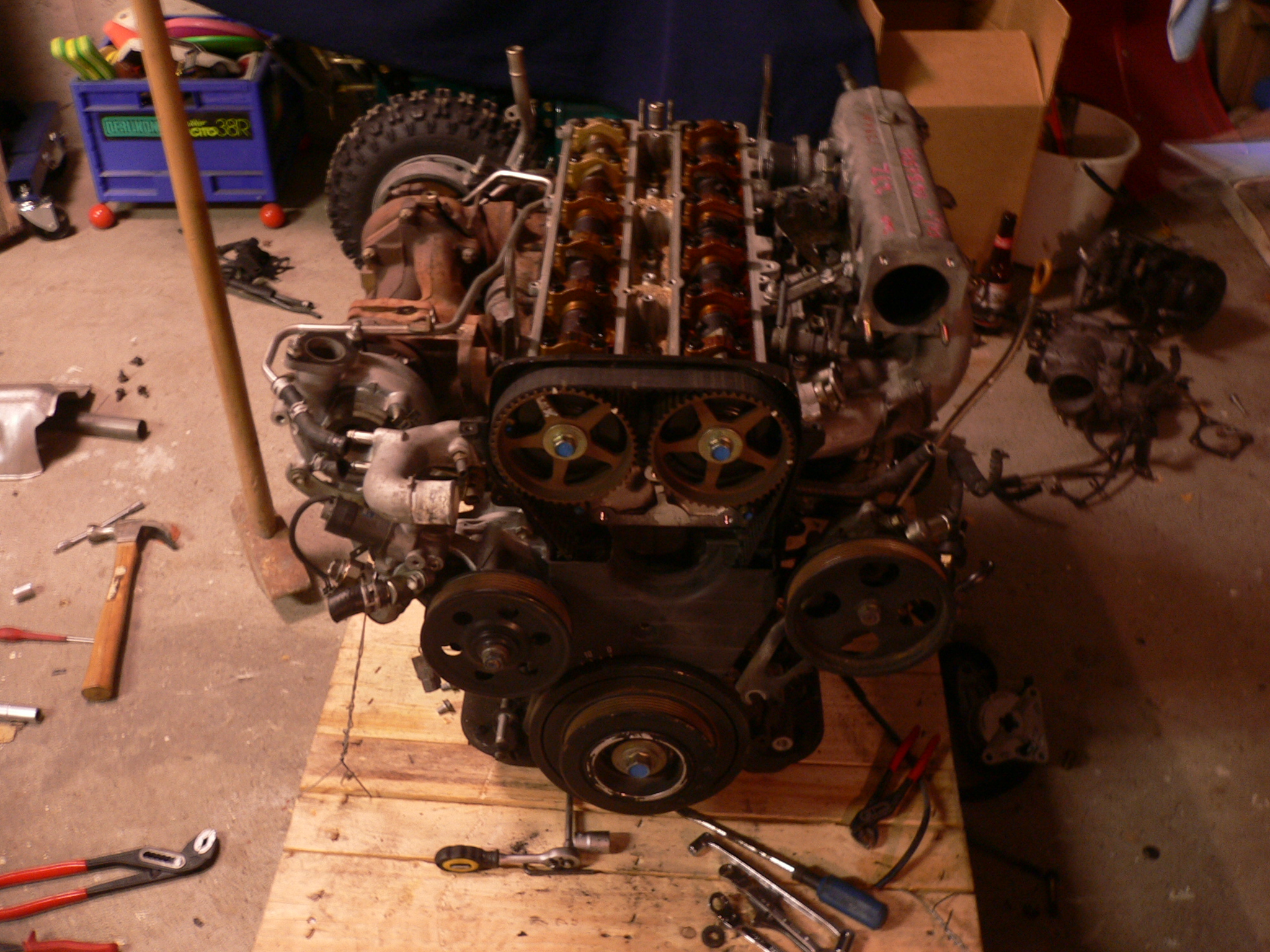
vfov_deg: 40.7
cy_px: 476
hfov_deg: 52.6
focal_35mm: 35
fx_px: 1284
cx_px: 635
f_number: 2.8
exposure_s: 1/2
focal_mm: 5.8
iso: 100
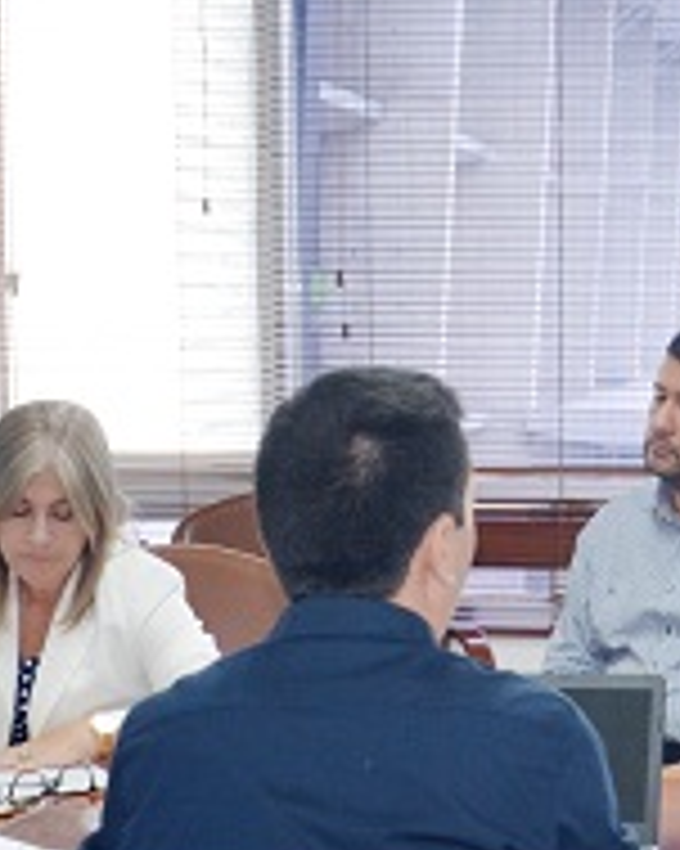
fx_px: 2644
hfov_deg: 14.5
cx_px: 599
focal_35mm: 105
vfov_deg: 18.2
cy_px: 558
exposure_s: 1/80
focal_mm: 22
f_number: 3.8
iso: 400
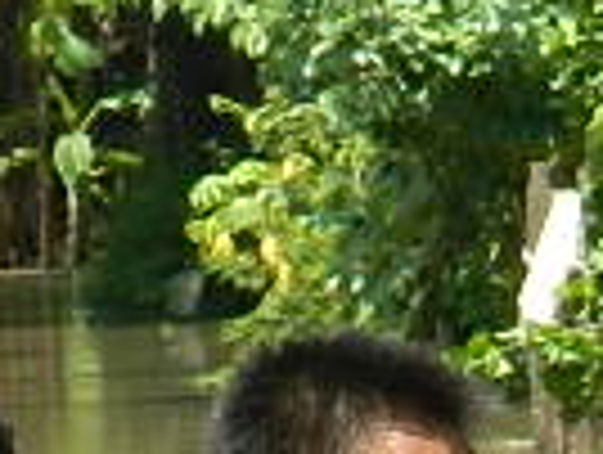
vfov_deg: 1.5
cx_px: 828
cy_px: 1317
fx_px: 17154
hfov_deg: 2.0
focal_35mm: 983
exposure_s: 1/160
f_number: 4.7
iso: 80
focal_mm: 23.2
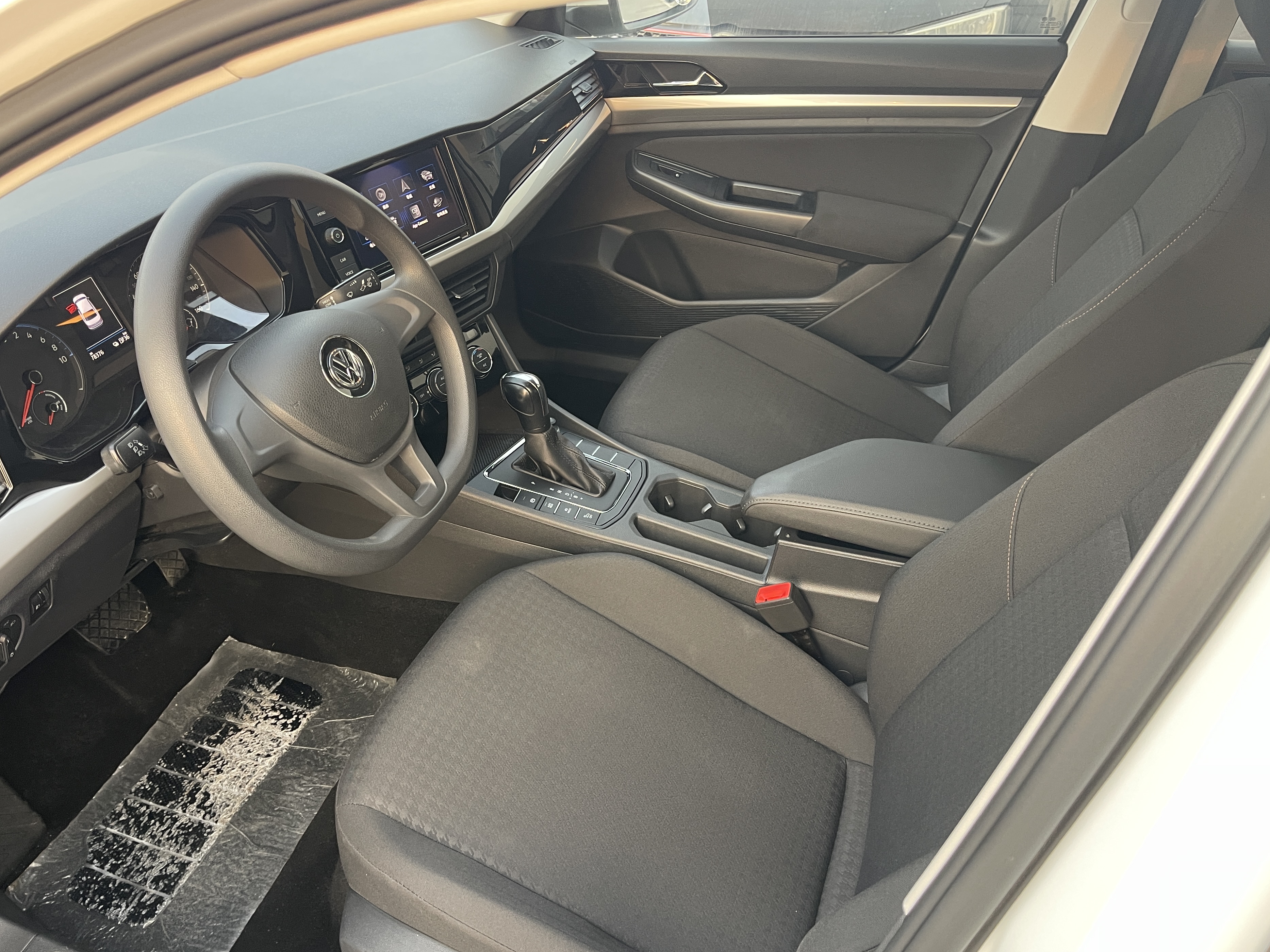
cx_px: 604
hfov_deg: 65.3
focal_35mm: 27
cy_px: 488
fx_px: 991
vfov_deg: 51.4
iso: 125
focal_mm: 5.1
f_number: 1.6
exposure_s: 1/80
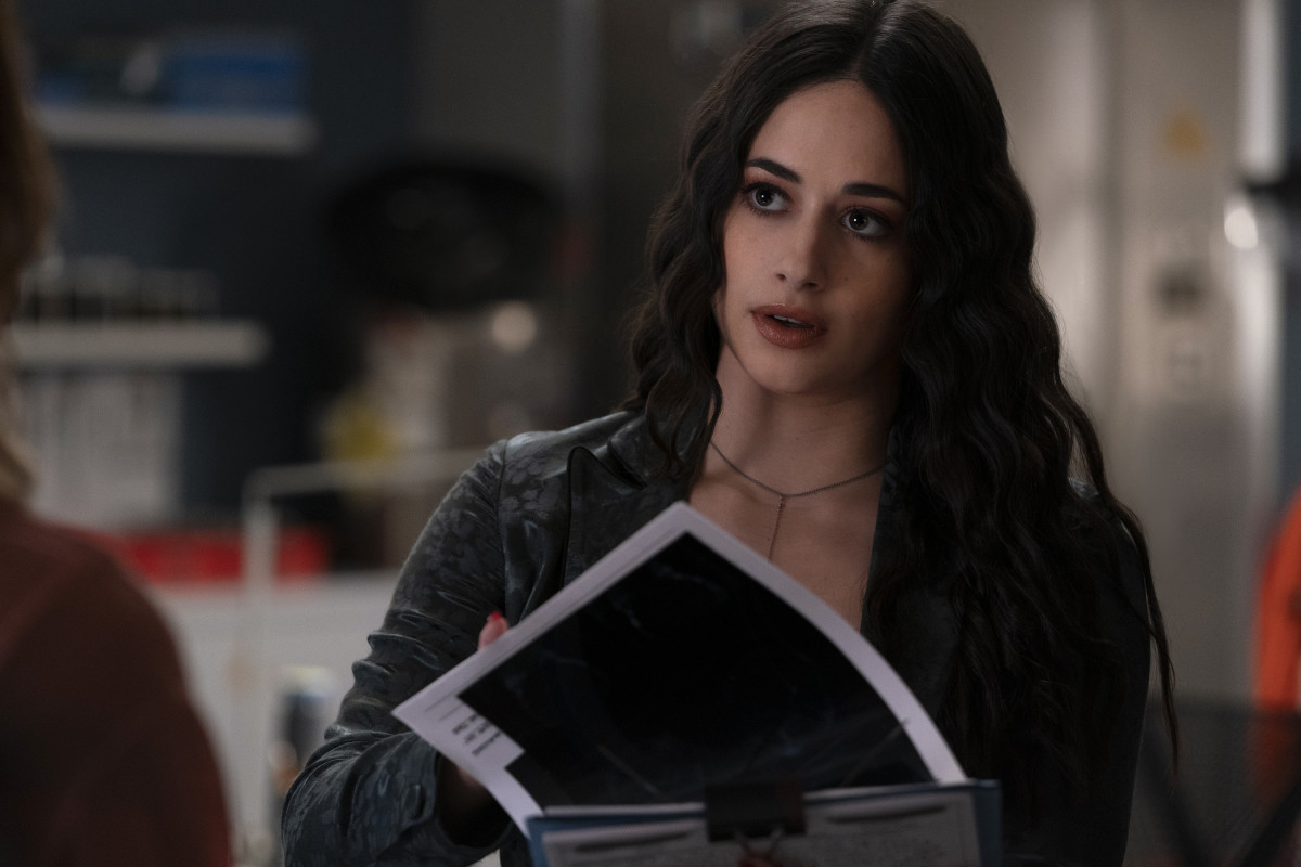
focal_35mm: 135
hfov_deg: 15.2
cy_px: 434
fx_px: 4878
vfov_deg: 10.2
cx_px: 650
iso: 3200
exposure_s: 1/200
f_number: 4
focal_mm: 135
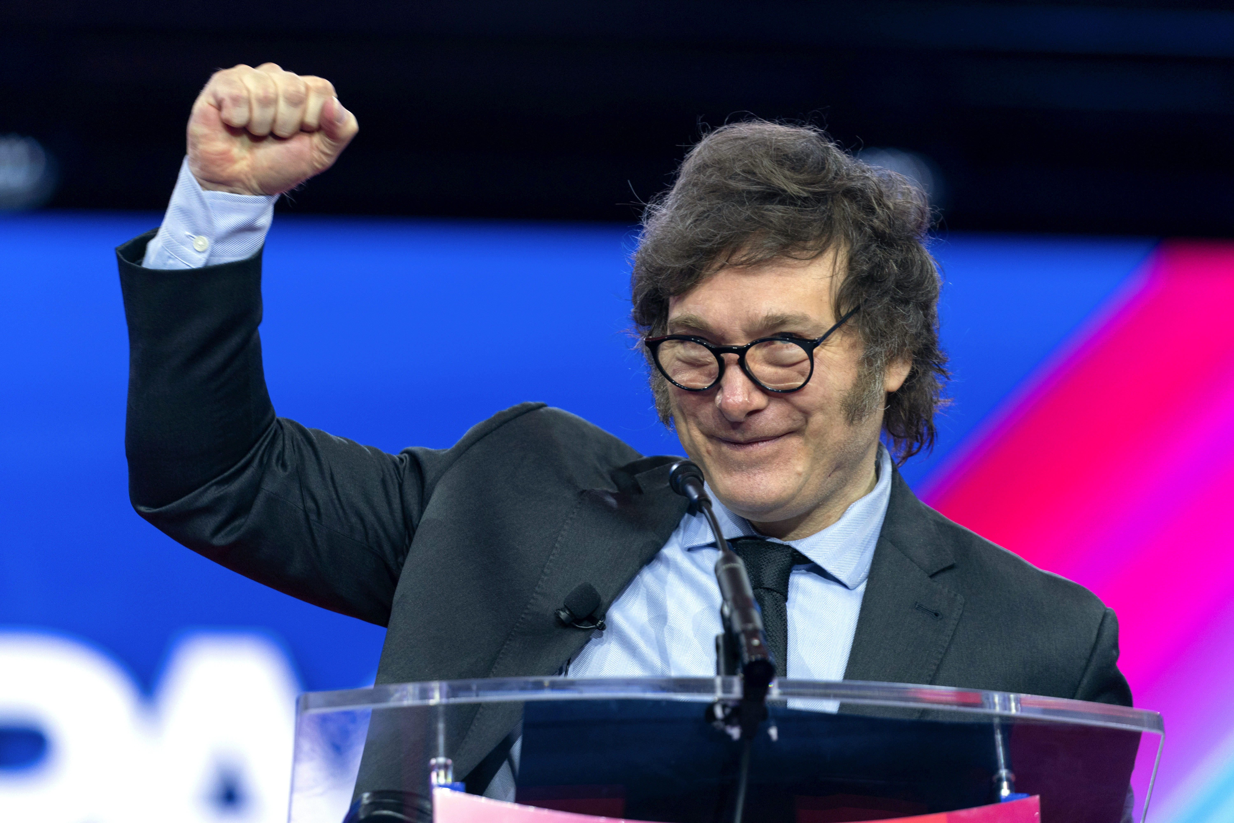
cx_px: 617
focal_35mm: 200
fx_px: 6855
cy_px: 412
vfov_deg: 6.9
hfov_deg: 10.3
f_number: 3.5
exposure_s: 1/400
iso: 1000
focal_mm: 200
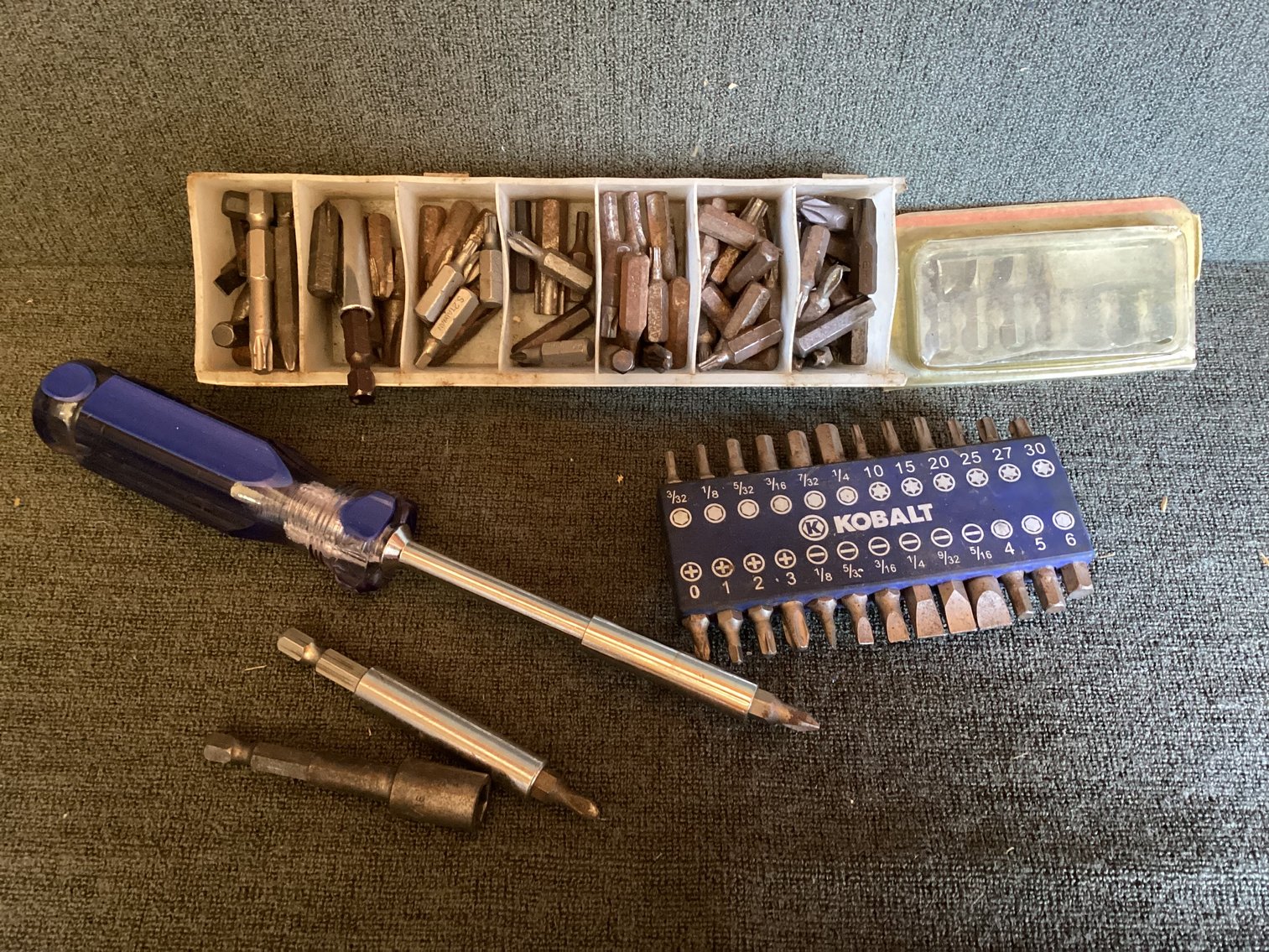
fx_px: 1137
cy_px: 476
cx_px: 634
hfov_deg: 58.3
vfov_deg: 45.4
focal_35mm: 31
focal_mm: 3.3
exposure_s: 1/50
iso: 320
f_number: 2.4
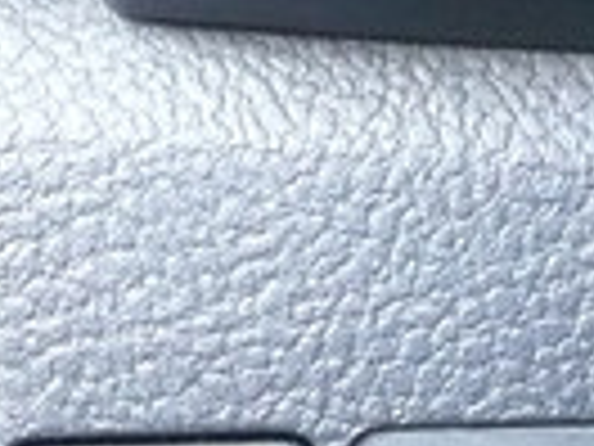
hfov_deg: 11.0
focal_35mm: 179
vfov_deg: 7.9
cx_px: 382
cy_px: 892
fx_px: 3072
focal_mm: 6.1
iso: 400
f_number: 2.8
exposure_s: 1/50
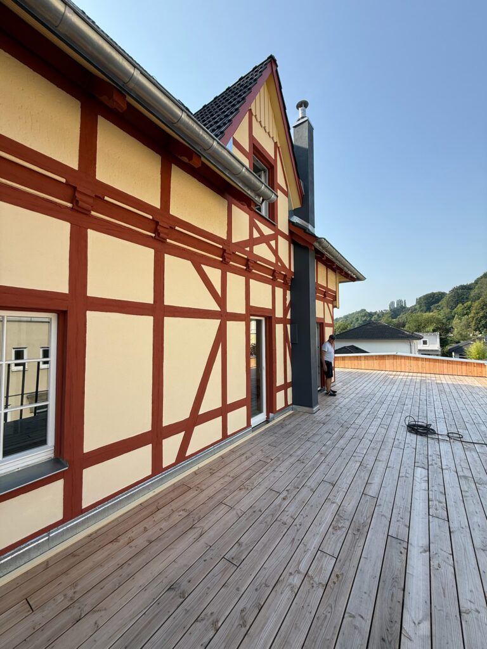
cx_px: 244
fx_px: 263
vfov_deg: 102.1
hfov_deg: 85.7
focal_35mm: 14
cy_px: 324
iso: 50
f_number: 2.2
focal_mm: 2.22
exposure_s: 1/830
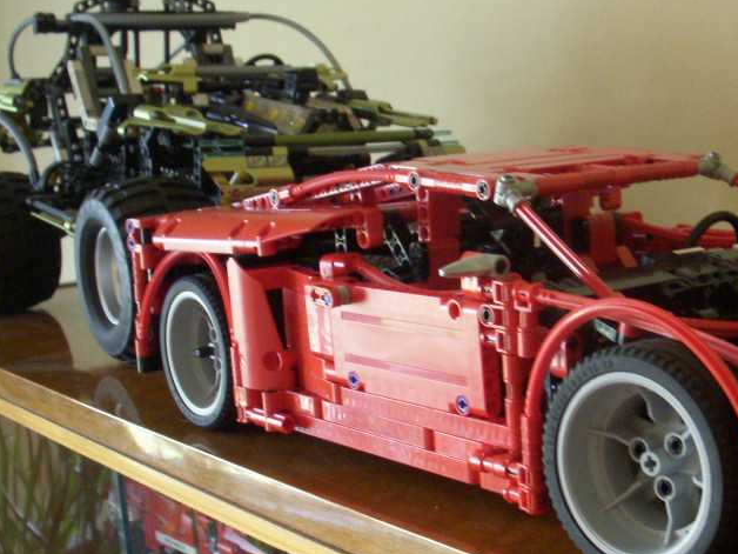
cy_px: 314
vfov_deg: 23.6
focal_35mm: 62
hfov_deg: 30.4
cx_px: 597
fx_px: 1322
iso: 320
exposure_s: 1/8
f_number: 3.3
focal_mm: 6.3
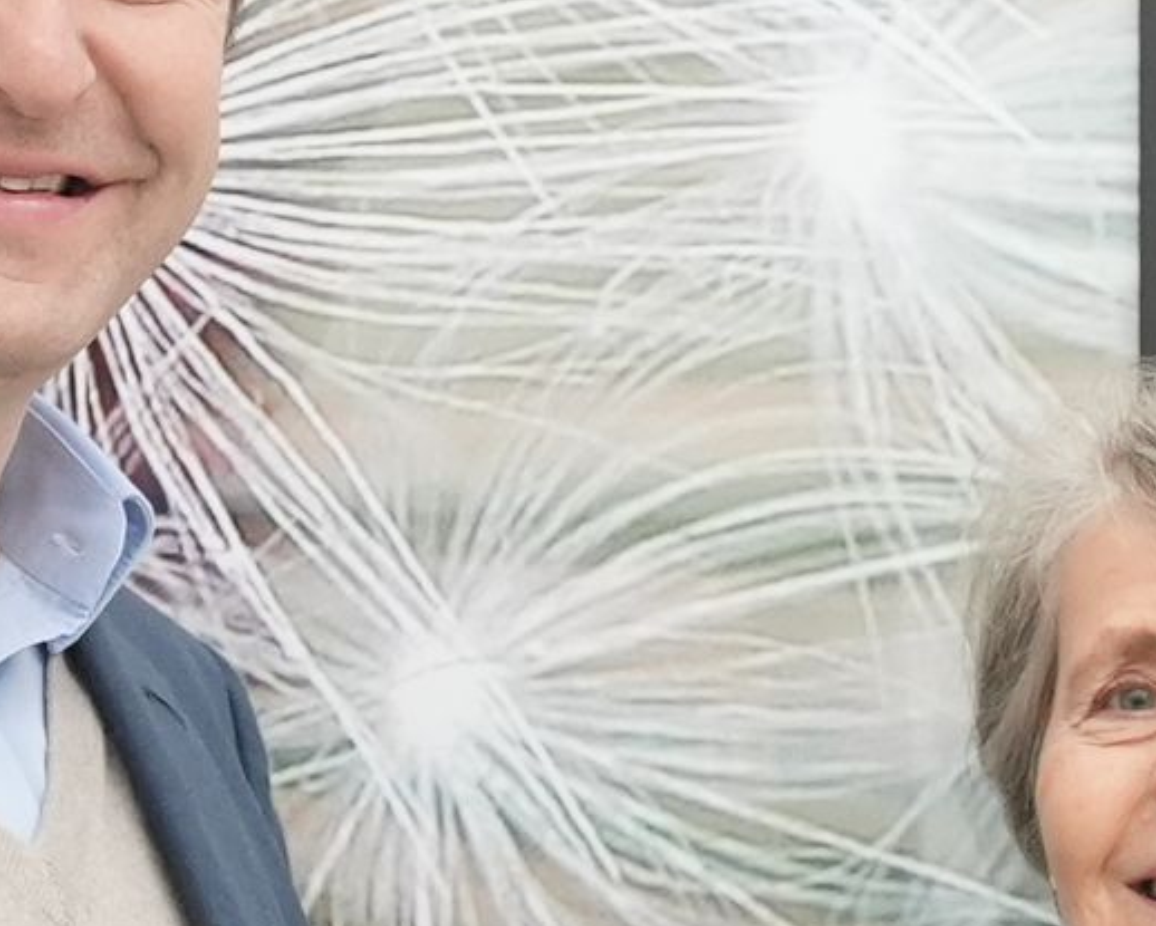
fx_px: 7189
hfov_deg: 9.2
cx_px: 774
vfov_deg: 7.3
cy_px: 880
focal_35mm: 210
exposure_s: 1/160
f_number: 4
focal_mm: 29
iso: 1250
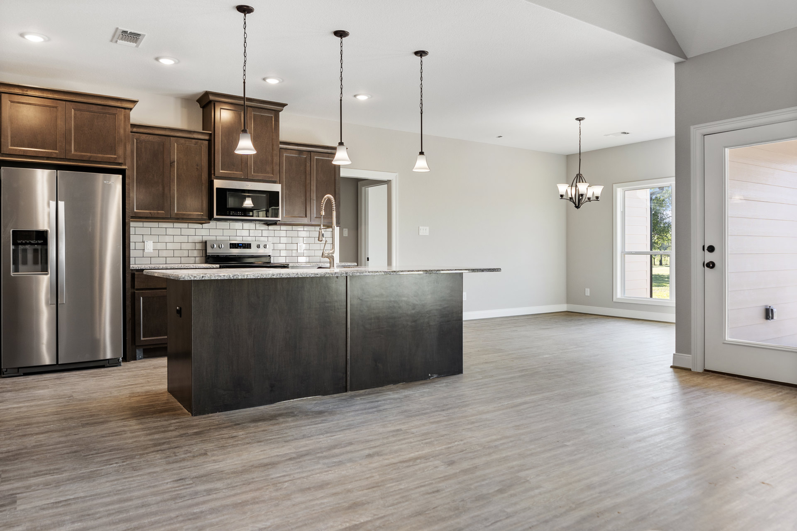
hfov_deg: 73.7
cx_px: 398
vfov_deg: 53.1
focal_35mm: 24
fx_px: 531
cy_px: 266
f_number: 2.8
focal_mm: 16
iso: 125
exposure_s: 1/30
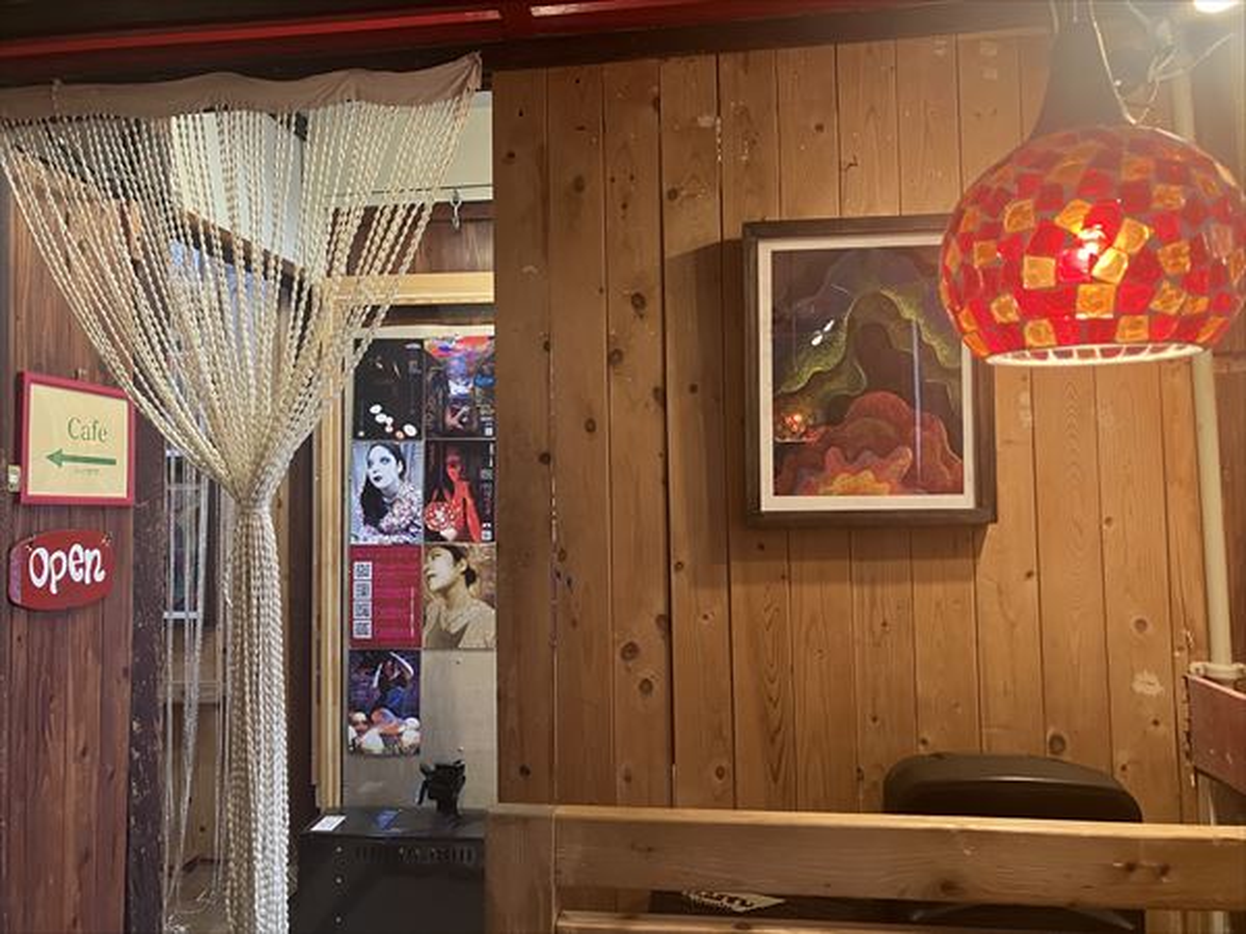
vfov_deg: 49.7
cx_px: 623
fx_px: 1008
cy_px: 467
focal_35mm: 28
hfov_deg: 63.4
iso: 250
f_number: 1.8
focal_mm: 3.99
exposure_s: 1/40
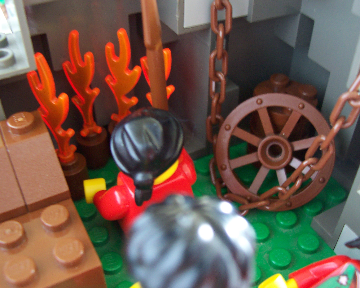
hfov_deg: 46.8
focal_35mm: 39
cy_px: 144
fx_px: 415
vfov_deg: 38.2
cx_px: 191
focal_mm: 5.6
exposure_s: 1/8
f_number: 2.8
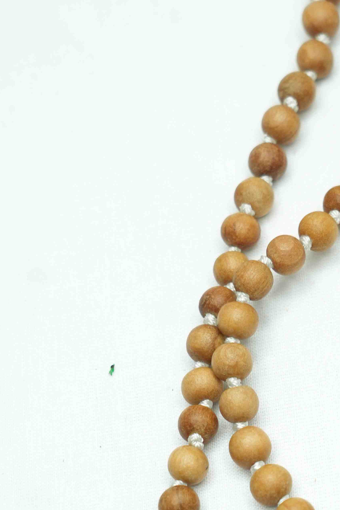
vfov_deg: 12.7
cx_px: 343
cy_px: 526
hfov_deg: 8.5
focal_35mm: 160
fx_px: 2266
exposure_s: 1/60
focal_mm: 58
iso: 320
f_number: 5.6
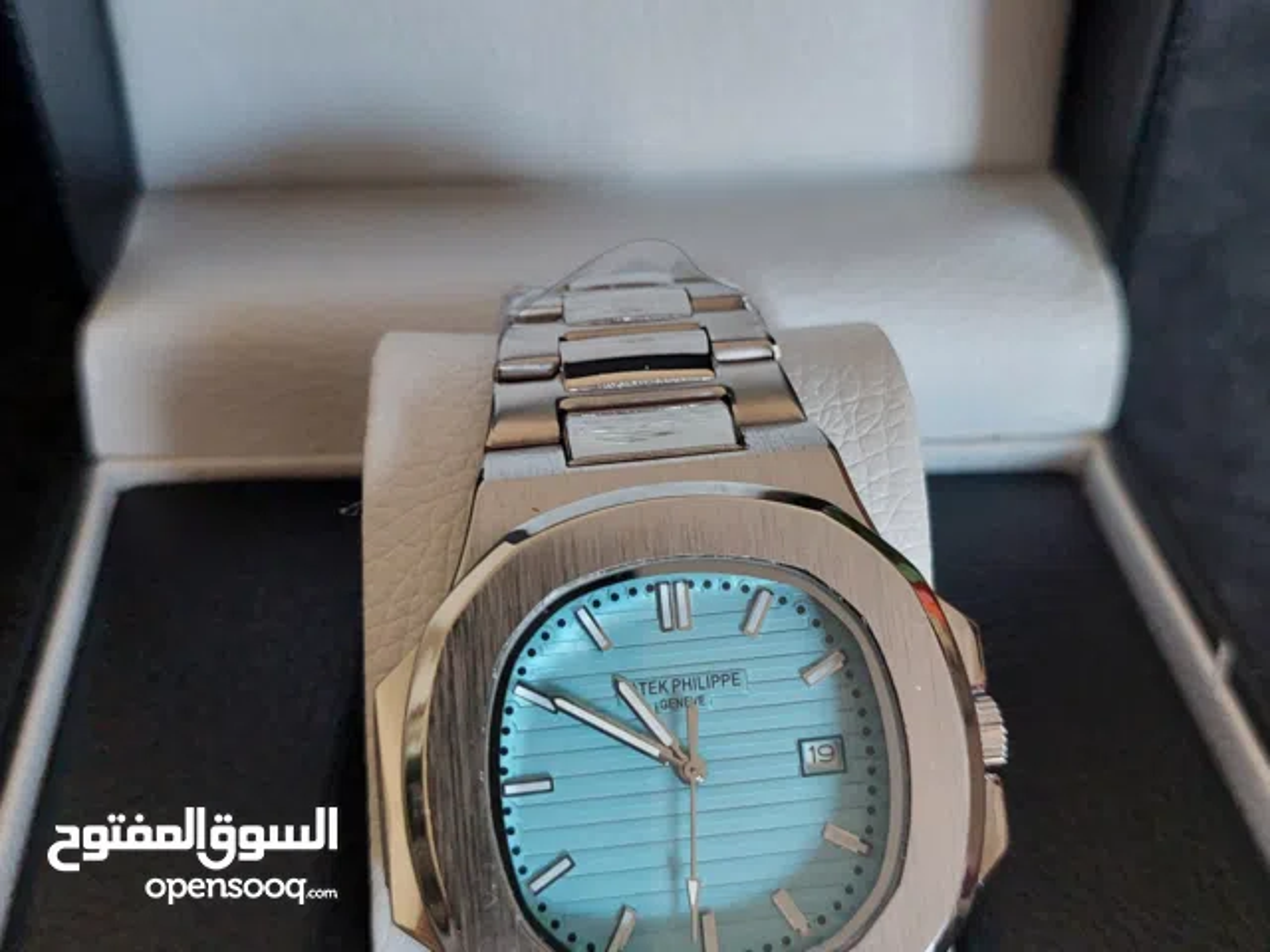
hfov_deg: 71.6
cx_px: 635
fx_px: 881
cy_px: 476
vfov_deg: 56.8
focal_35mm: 24
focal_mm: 5.23
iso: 400
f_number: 1.8
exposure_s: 1/40
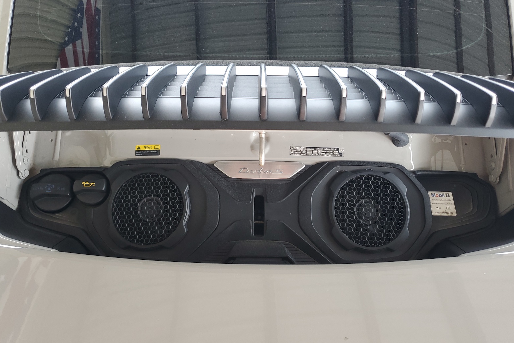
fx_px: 400
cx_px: 263
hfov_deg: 65.5
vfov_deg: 46.4
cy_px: 172
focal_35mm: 28
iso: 55
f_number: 1.5
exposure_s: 1/60.2
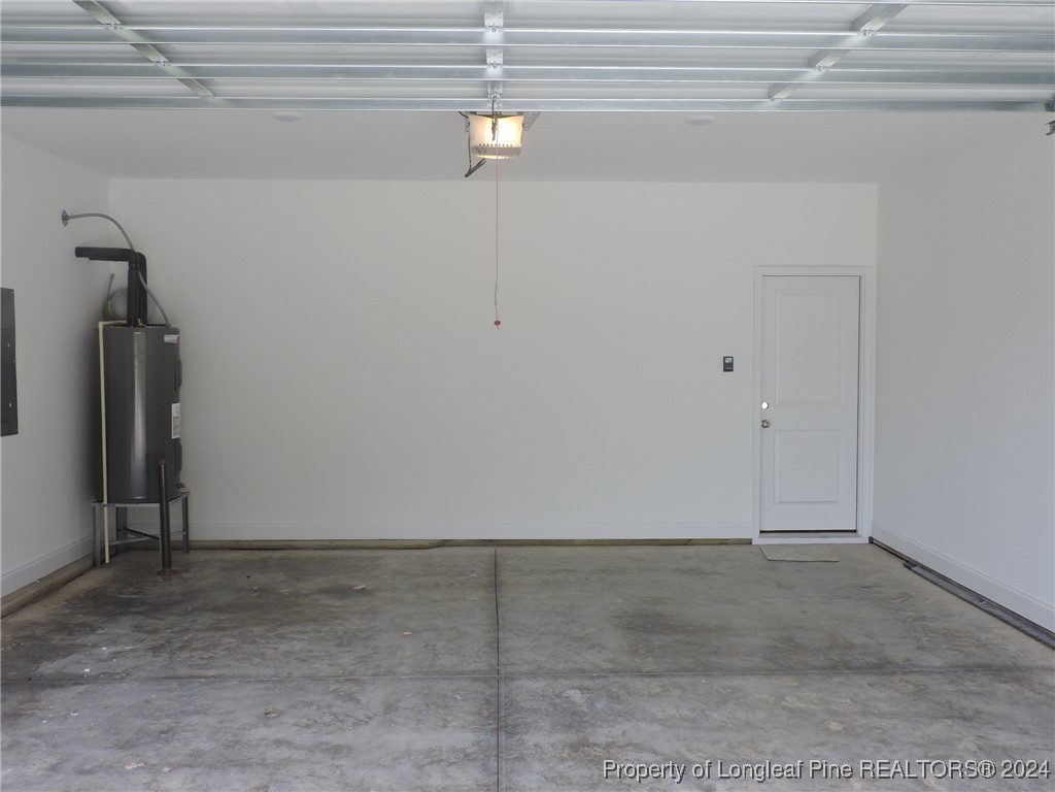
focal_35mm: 33
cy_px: 396
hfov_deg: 55.4
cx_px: 528
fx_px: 1006
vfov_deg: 42.9
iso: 100
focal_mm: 5.9
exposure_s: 1/200
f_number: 3.2
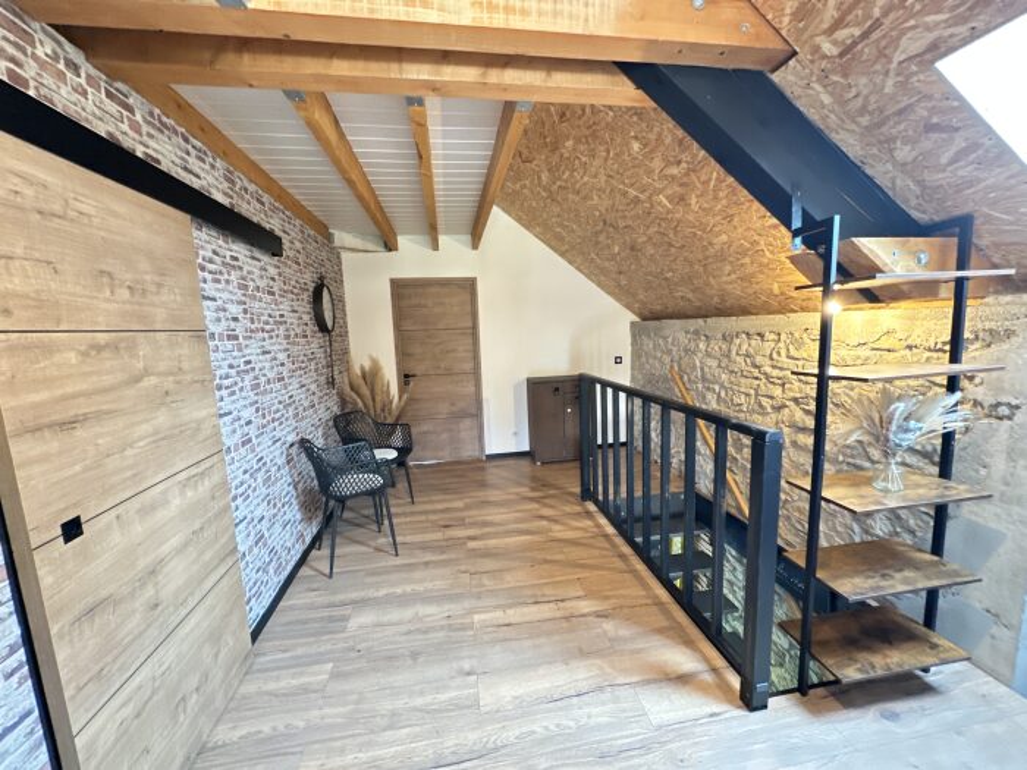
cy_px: 385
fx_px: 415
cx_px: 514
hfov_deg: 102.1
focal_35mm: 14
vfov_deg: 85.7
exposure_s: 1/34
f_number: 2.2
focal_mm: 2.22
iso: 1250
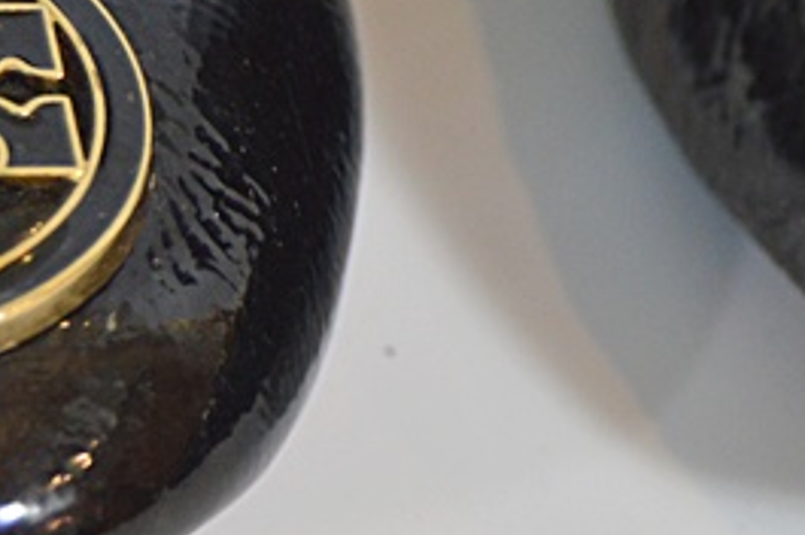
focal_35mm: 181
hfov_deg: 11.2
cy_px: -8
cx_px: 851
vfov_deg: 7.5
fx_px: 4042
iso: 720
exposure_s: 1/60
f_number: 4.5
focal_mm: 32
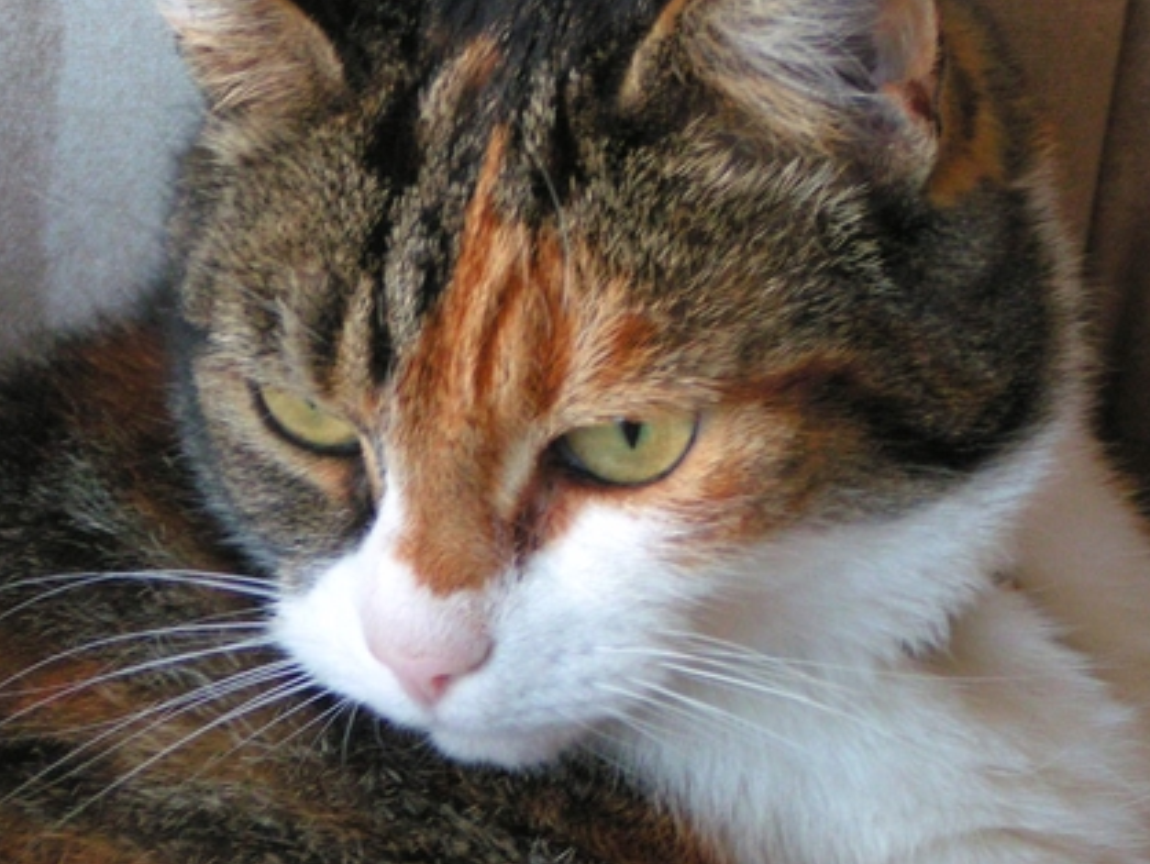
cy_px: 369
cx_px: 487
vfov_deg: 7.9
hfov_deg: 10.5
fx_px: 6249
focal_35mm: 188
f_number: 3.5
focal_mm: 20
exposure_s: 1/50
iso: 200
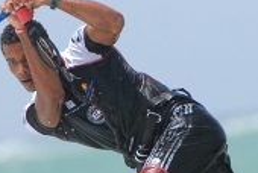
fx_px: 8500
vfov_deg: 1.2
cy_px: 130
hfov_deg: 1.7
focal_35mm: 1184
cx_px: 171
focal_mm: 300
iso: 400
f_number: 4
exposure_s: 1/3200
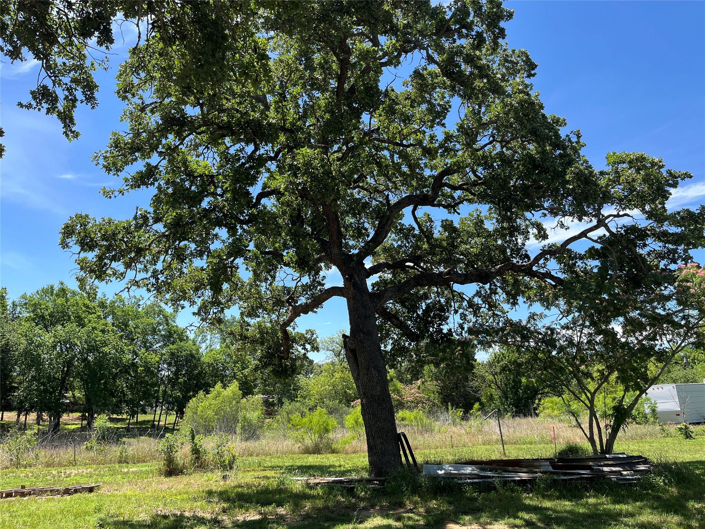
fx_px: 530
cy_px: 264
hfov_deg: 67.3
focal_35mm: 26
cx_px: 352
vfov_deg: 53.1
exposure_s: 1/1672
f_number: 1.6
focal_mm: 5.1
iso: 50
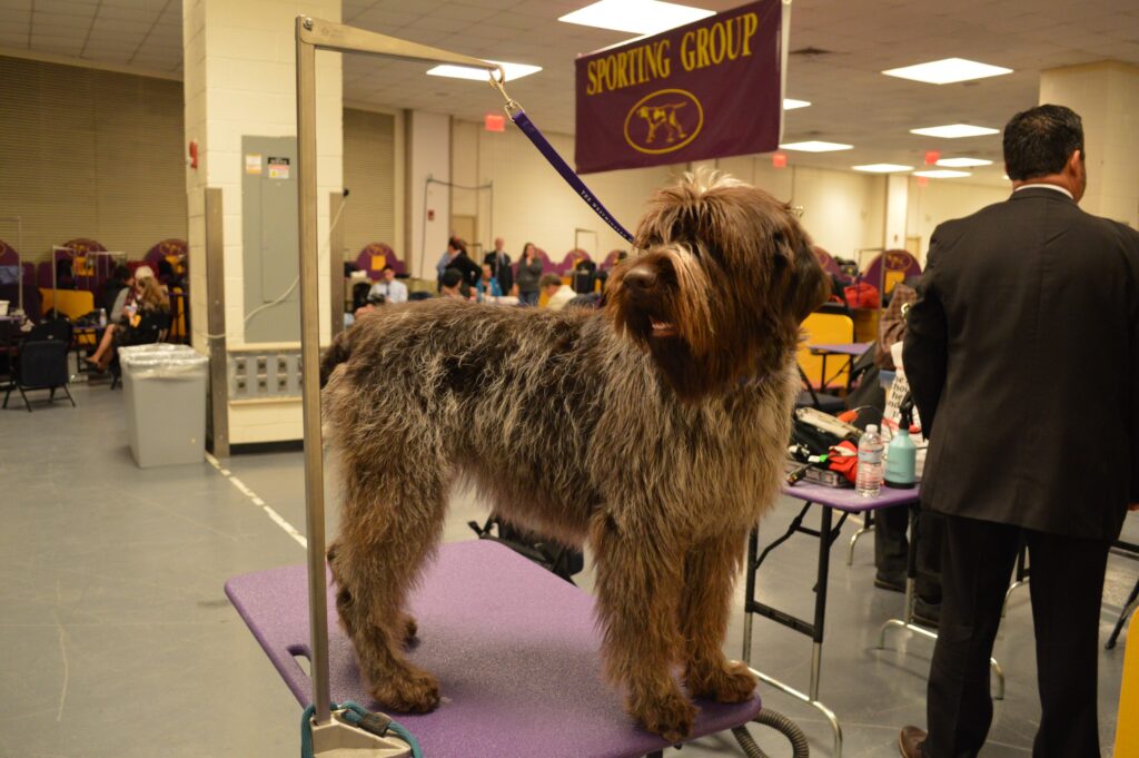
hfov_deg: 62.0
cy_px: 379
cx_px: 570
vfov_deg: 43.5
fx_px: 948
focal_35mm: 30
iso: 1600
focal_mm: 20
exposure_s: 1/60
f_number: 3.8
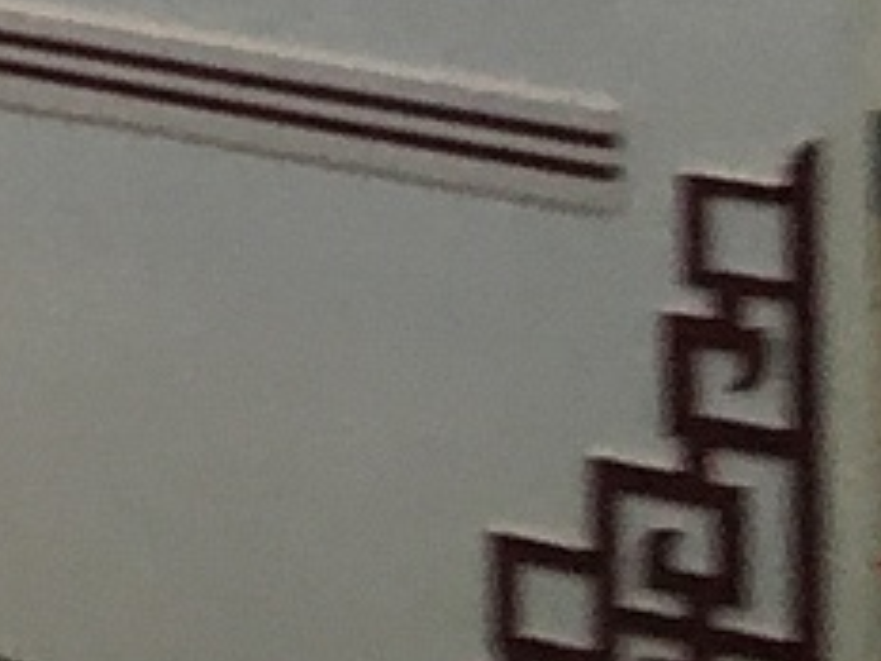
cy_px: -764
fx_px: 4072
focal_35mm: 160
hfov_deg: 10.4
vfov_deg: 8.7
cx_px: -1314
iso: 125
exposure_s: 1/33
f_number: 2.2
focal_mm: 4.15
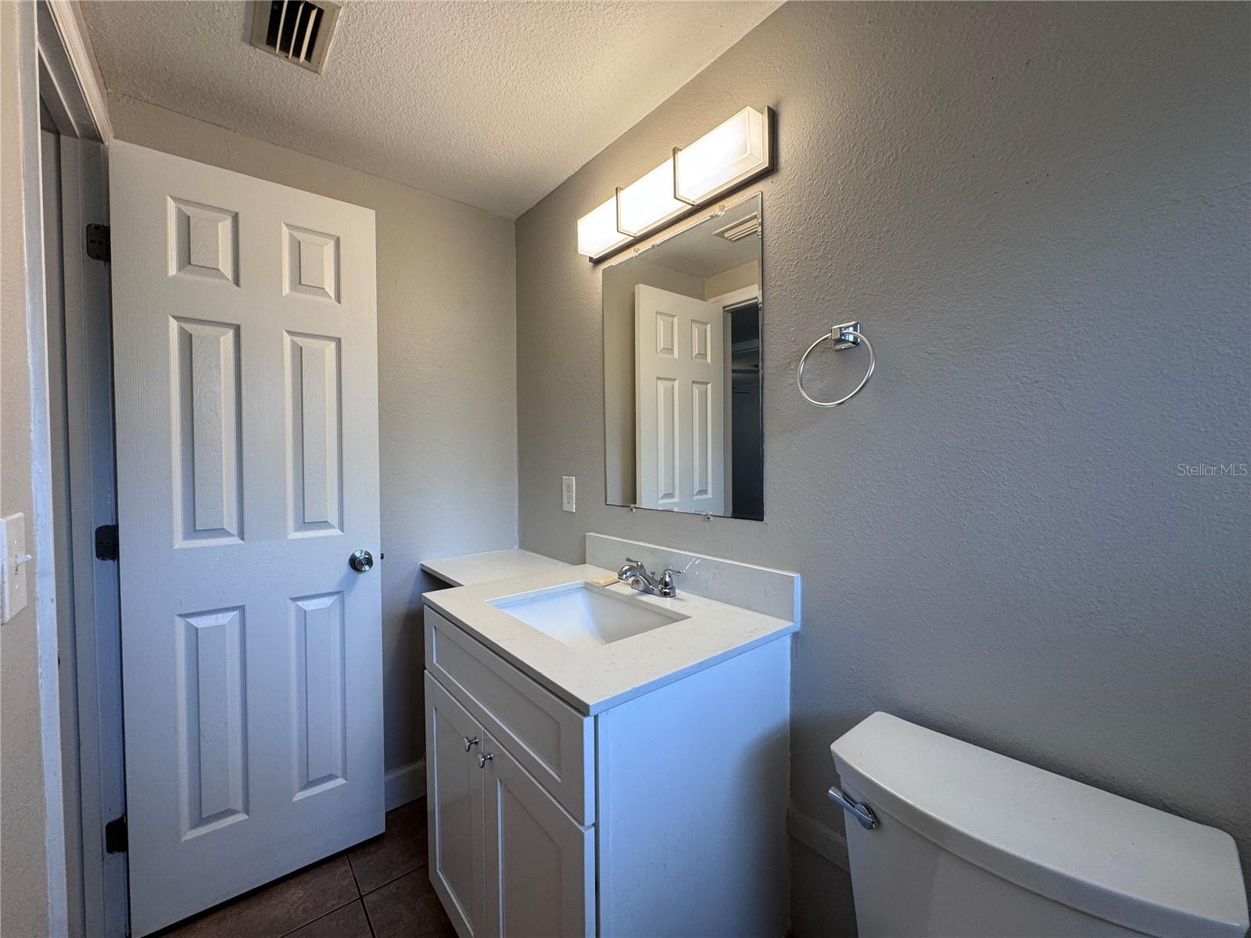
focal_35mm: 14
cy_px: 469
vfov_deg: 85.7
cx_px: 626
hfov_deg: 102.1
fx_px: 506
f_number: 2.2
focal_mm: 2.22
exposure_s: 1/120
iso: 125
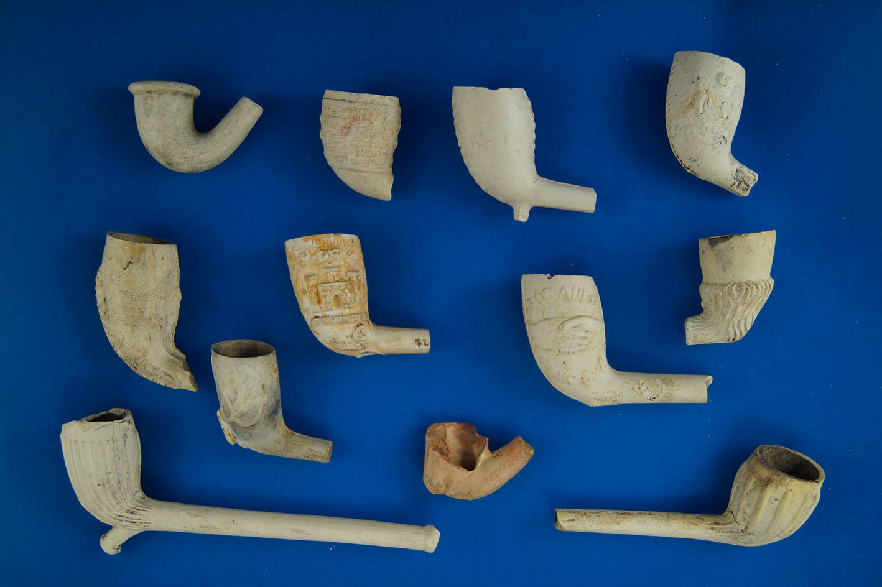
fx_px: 955
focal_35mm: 39
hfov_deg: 49.6
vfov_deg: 34.2
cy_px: 294
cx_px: 441
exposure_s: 1/60
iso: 320
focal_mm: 26
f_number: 4.5
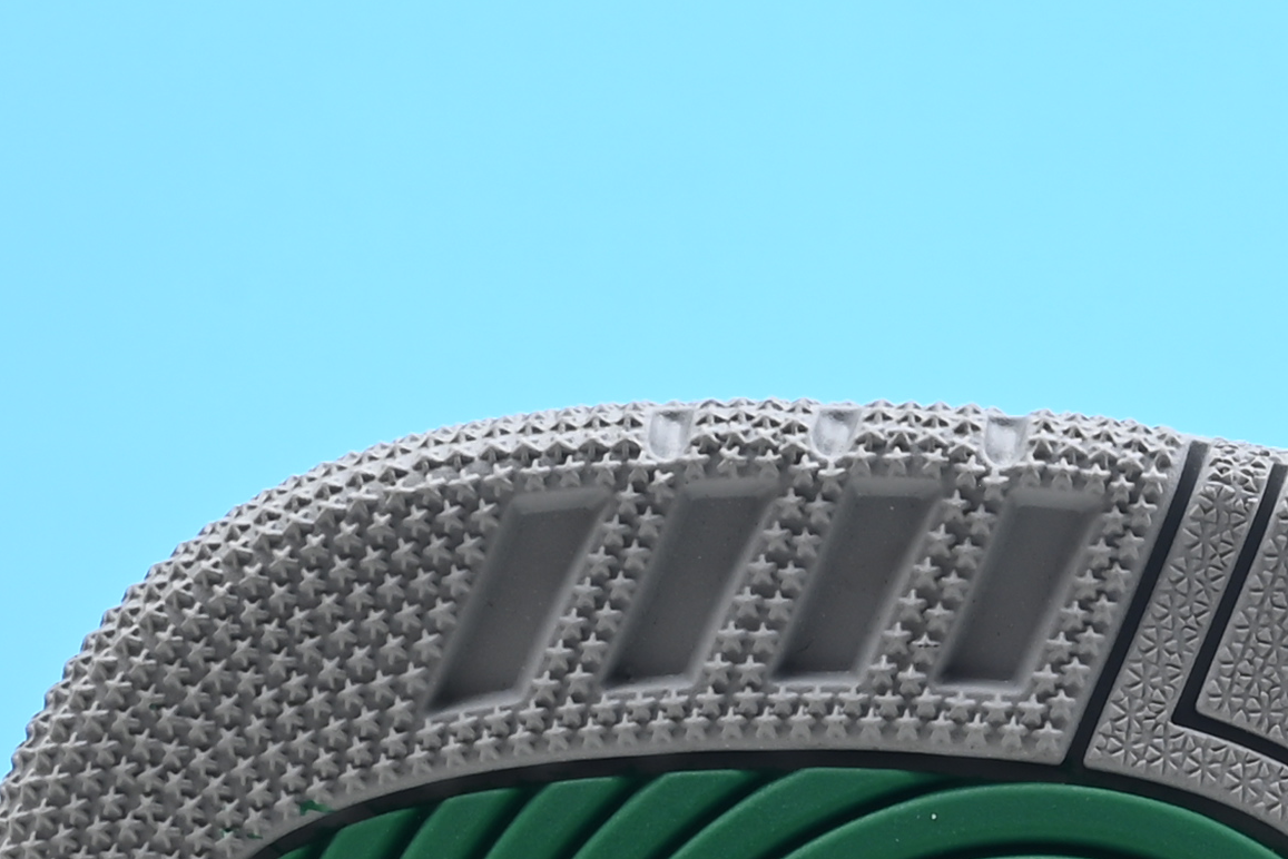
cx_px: 1245
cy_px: 697
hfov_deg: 9.8
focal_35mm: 208
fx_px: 7443
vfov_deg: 6.6
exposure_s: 1/2
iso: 100
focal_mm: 40
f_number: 16
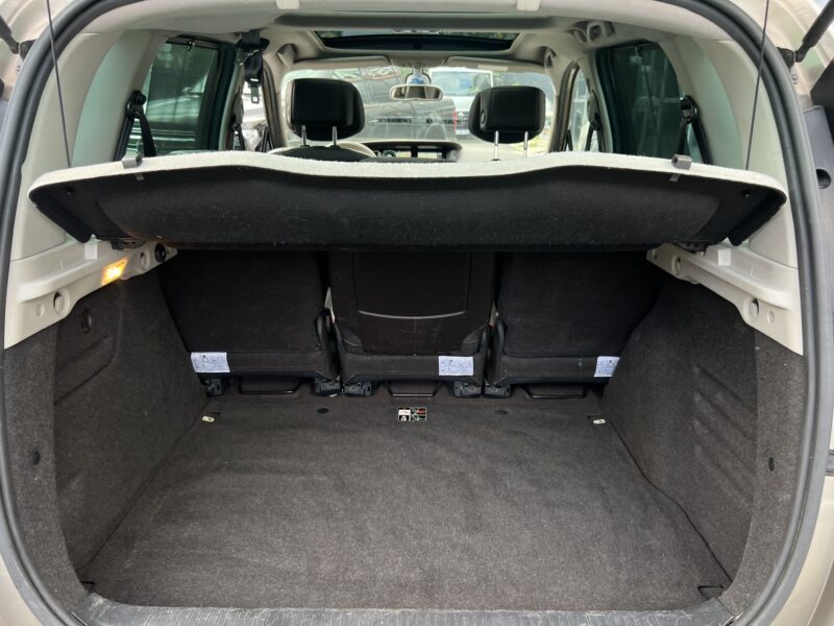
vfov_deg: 53.1
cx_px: 417
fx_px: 626
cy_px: 313
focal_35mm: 26
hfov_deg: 67.3
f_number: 1.5
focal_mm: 5.7
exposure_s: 1/121
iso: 125
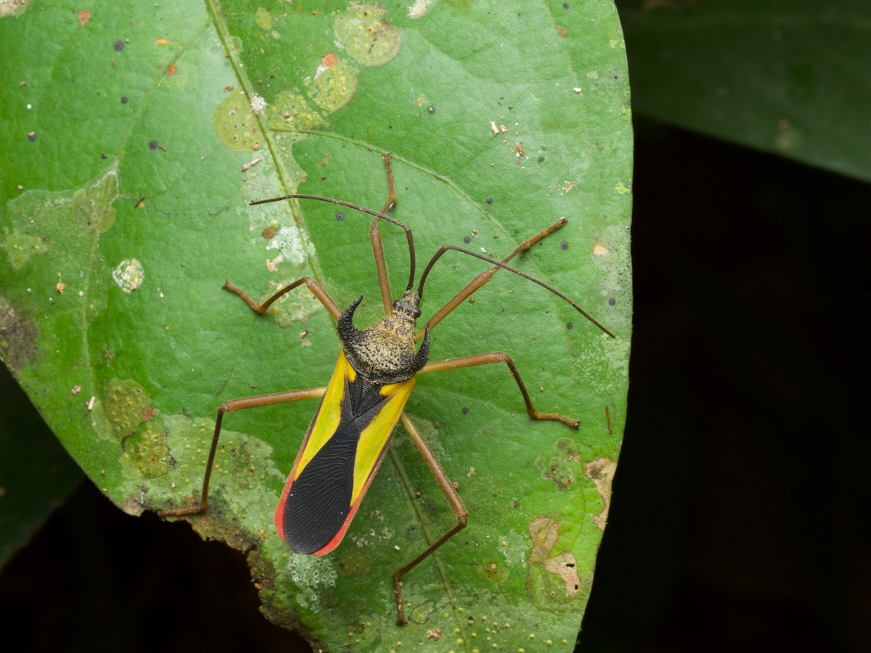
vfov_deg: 12.3
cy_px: 326
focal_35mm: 120
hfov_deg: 16.4
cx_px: 436
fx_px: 3019
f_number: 16
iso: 400
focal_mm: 60
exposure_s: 1/60
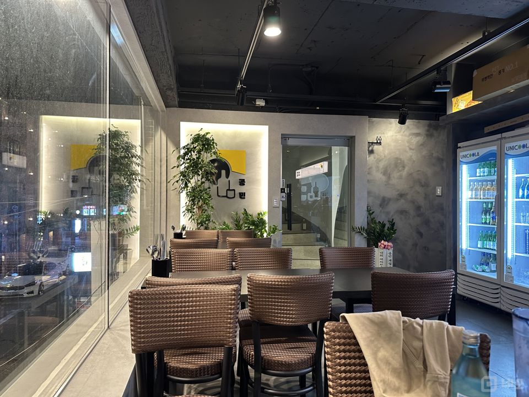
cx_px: 264
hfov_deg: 71.6
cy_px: 198
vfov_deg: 56.8
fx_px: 367
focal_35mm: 24
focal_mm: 6.86
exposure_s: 1/60
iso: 320
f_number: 1.78
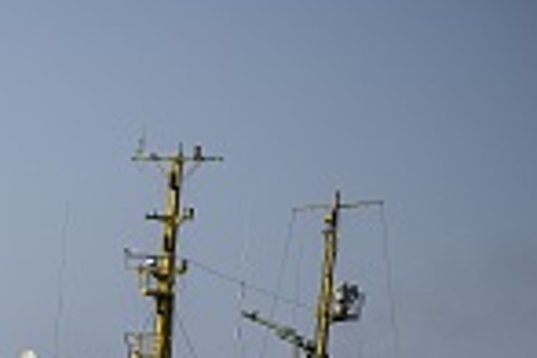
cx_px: -311
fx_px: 4266
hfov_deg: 7.1
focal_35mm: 286
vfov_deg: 4.8
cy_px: 581
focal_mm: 70
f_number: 2.8
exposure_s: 1/6400
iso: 200
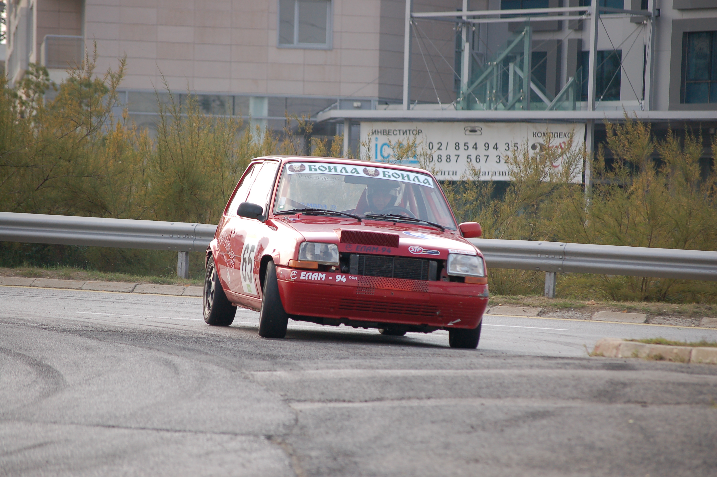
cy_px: 238
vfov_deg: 6.8
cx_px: 358
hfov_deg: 10.2
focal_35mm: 202
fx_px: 4030
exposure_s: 1/640
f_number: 5
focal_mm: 135
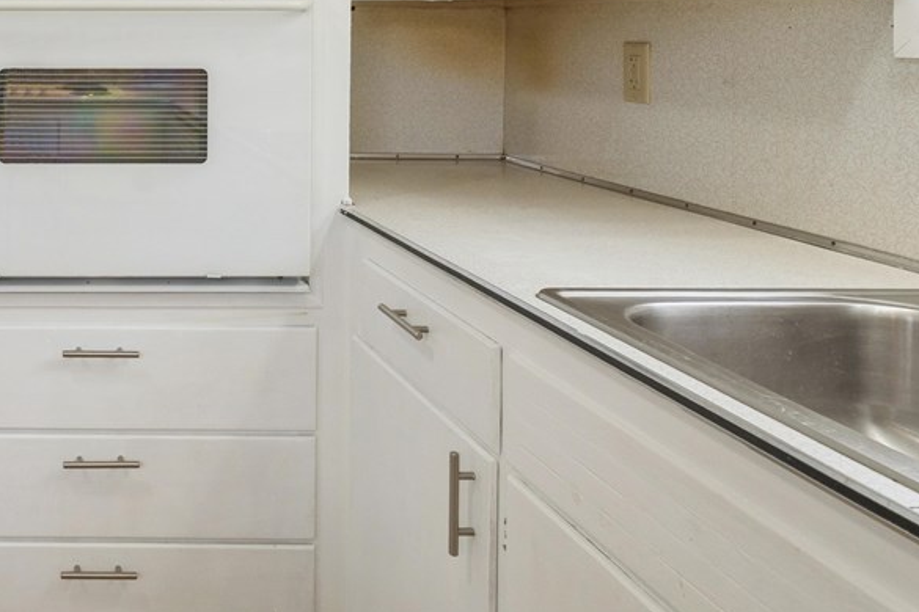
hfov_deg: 48.0
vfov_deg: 35.3
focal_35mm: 35
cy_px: 45
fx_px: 893
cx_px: 69
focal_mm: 16
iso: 400
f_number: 8
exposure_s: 1/60
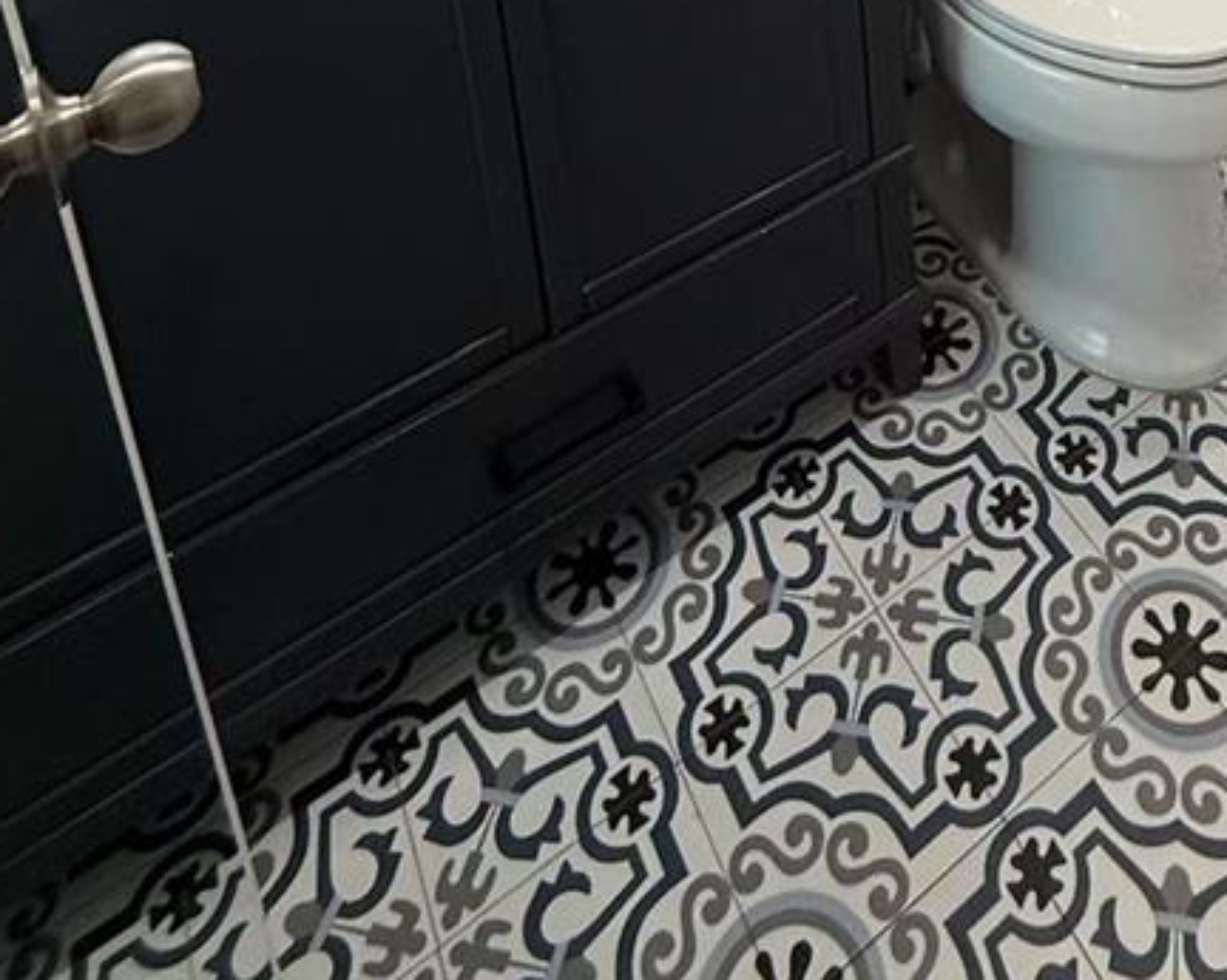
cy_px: -540
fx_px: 1379
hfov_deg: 45.7
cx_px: 969
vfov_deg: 26.4
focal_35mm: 38
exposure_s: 1/99
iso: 160
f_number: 2.2
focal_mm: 2.22
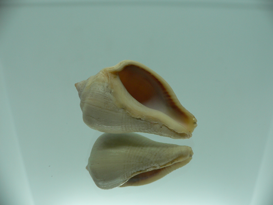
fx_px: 276
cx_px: 136
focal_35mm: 35
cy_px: 102
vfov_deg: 40.7
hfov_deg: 52.6
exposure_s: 1/80
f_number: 2.8
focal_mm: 4.6
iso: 80
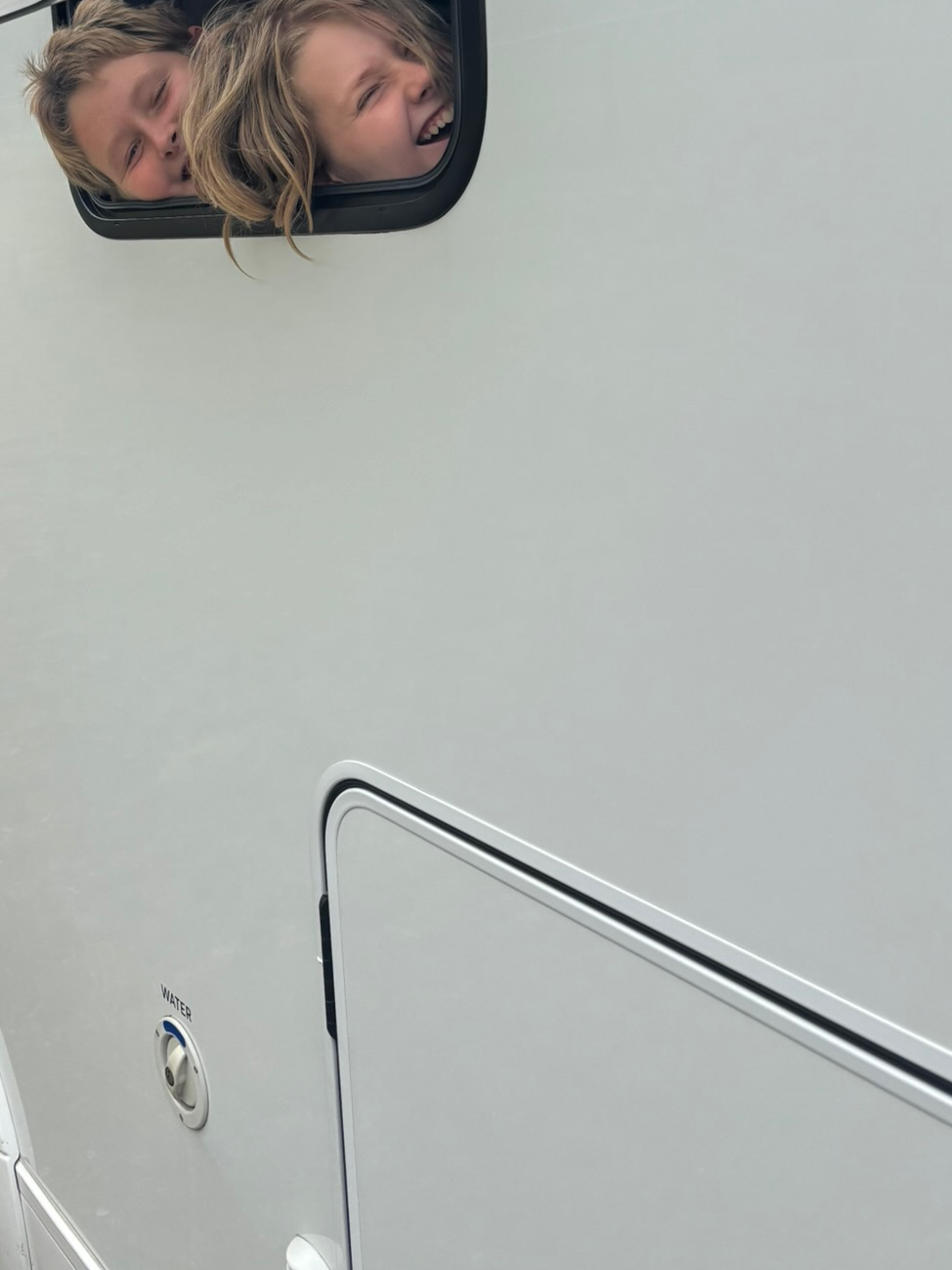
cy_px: 384
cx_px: 281
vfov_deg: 44.8
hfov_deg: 34.6
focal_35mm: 41
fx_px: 1504
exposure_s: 1/1912
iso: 50
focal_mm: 5.96
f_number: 1.6
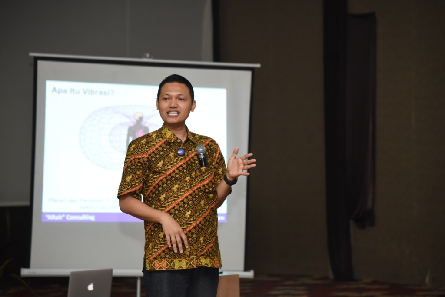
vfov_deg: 11.4
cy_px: 148
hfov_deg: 17.1
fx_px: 1483
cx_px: 222
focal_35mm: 120
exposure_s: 1/160
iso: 2500
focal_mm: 120
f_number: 4
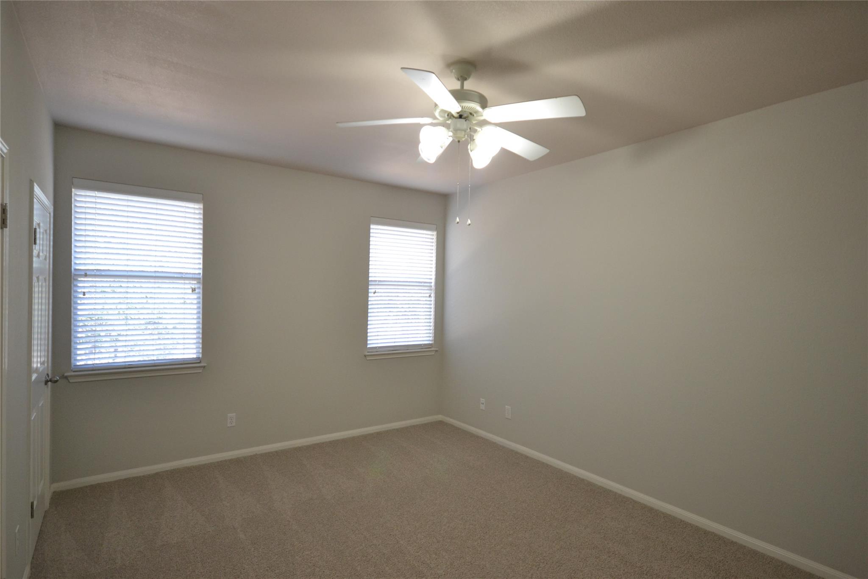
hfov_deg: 90.0
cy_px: 290
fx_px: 434
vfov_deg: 67.4
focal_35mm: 18
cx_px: 434
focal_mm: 12
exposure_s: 1/60
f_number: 4.5
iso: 800
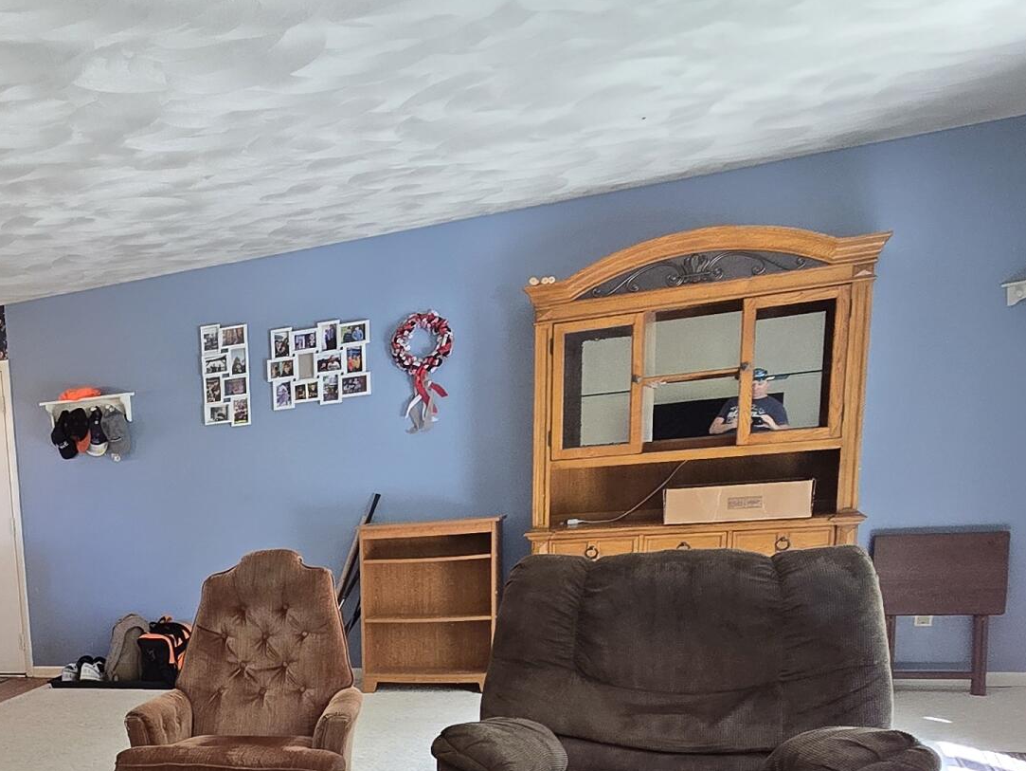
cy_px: 758
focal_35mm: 36
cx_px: -9
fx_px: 1067
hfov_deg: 43.6
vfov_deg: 36.1
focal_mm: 2.2
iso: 320
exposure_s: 1/60
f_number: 2.2
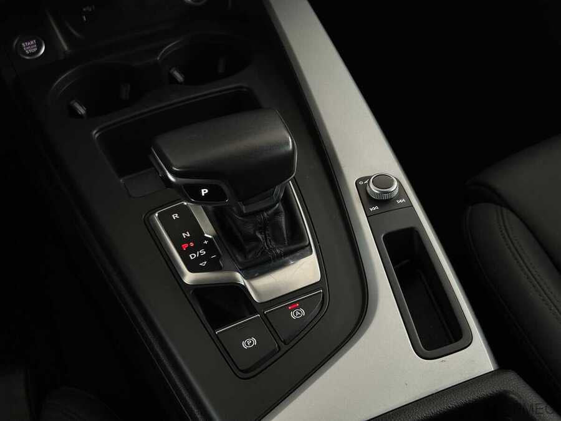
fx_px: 778
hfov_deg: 39.7
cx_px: 280
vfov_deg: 30.3
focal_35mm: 48
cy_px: 210
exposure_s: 1/50
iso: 200
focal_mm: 6.86
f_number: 1.78
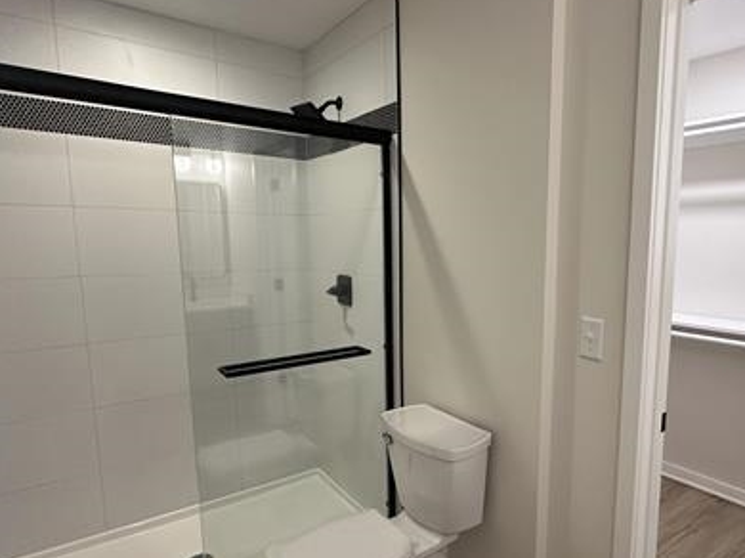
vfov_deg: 58.7
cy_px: 308
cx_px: 470
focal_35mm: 23
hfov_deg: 72.6
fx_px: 495
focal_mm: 2.22
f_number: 2.2
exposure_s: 1/120
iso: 250
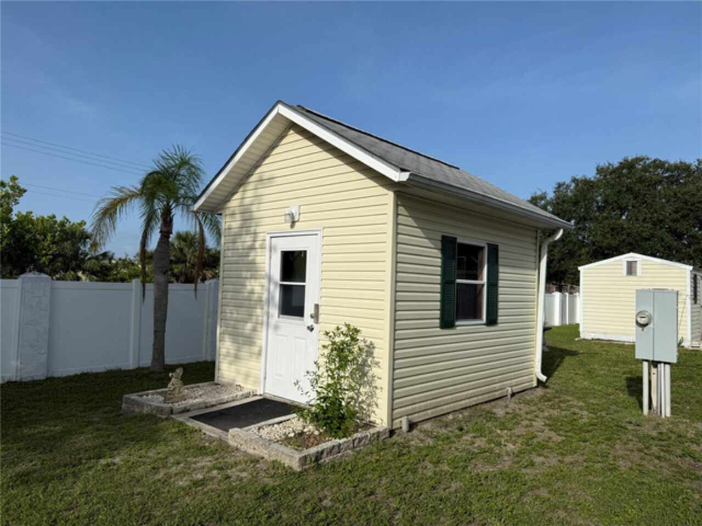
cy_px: 263
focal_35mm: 24
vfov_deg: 56.8
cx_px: 351
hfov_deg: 71.6
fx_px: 487
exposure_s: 1/7353
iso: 80
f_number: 1.78
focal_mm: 6.76
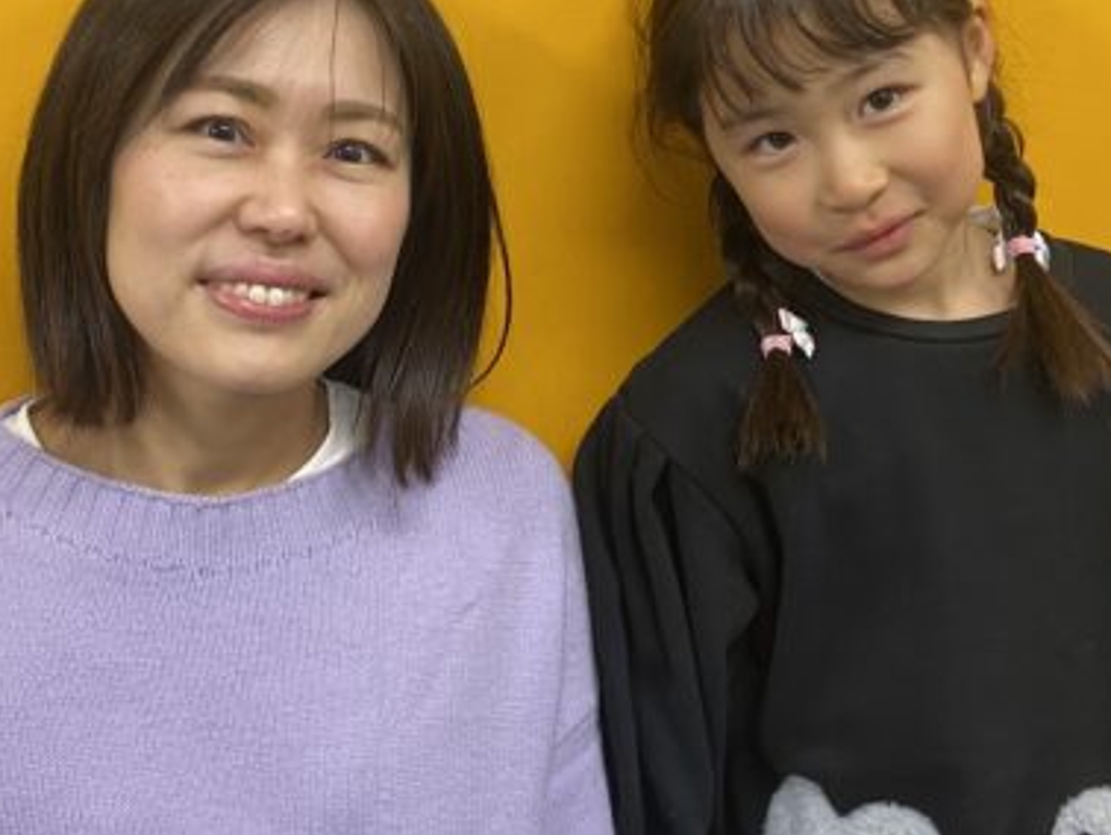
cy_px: 218
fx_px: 1766
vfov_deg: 26.3
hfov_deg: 34.9
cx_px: 538
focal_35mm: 55
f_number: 1.8
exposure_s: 1/50
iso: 160
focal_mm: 4.25
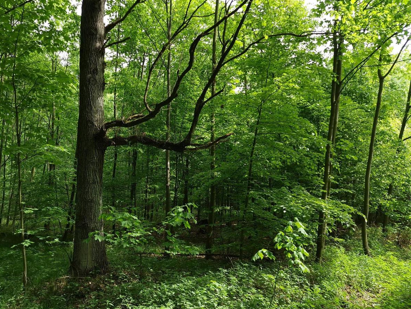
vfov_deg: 45.4
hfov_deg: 57.8
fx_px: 368
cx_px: 159
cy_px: 168
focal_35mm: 31
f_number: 1.8
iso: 50
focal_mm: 6.4
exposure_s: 1/142
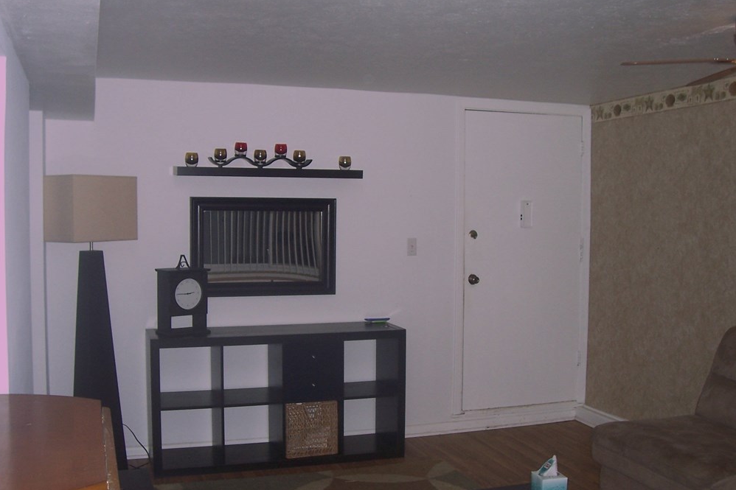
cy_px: 263
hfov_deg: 51.9
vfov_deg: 35.9
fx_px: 756
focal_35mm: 37
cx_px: 347
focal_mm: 5.6
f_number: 2.7
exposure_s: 1/60
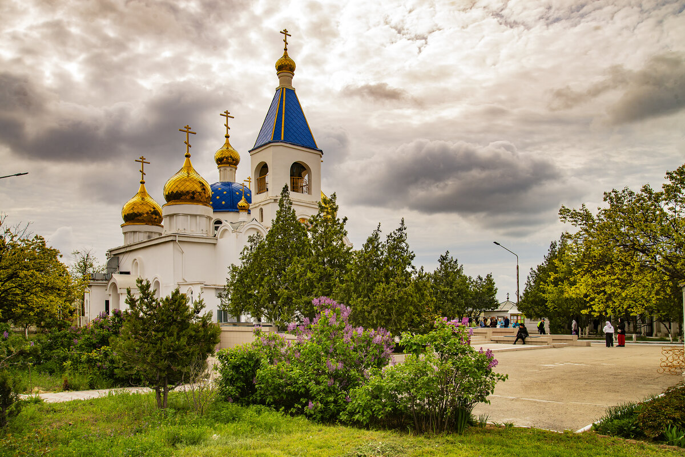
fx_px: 552
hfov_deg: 63.6
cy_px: 228
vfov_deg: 45.0
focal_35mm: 29
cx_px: 342
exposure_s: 1/125
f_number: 11
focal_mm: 29
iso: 125
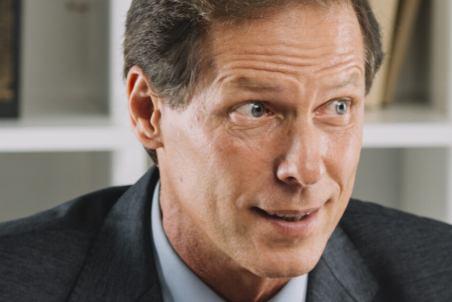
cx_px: 398
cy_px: 328
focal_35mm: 310
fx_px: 3894
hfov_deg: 6.6
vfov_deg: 4.4
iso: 200
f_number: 5
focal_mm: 105
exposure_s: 1/160
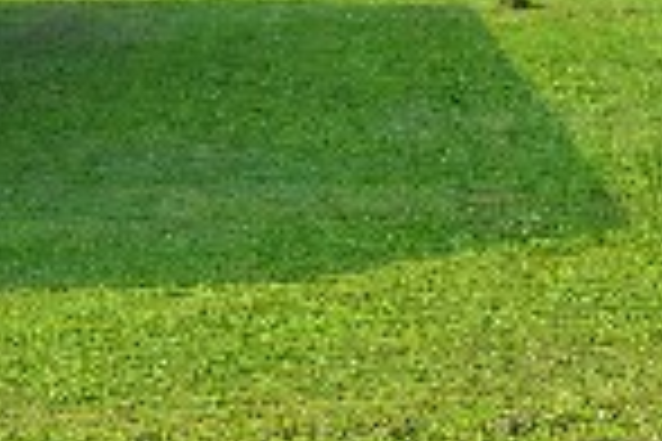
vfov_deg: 8.2
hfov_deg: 11.2
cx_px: 1414
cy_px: -274
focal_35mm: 163
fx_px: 2997
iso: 100
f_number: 5.6
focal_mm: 20
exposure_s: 1/200
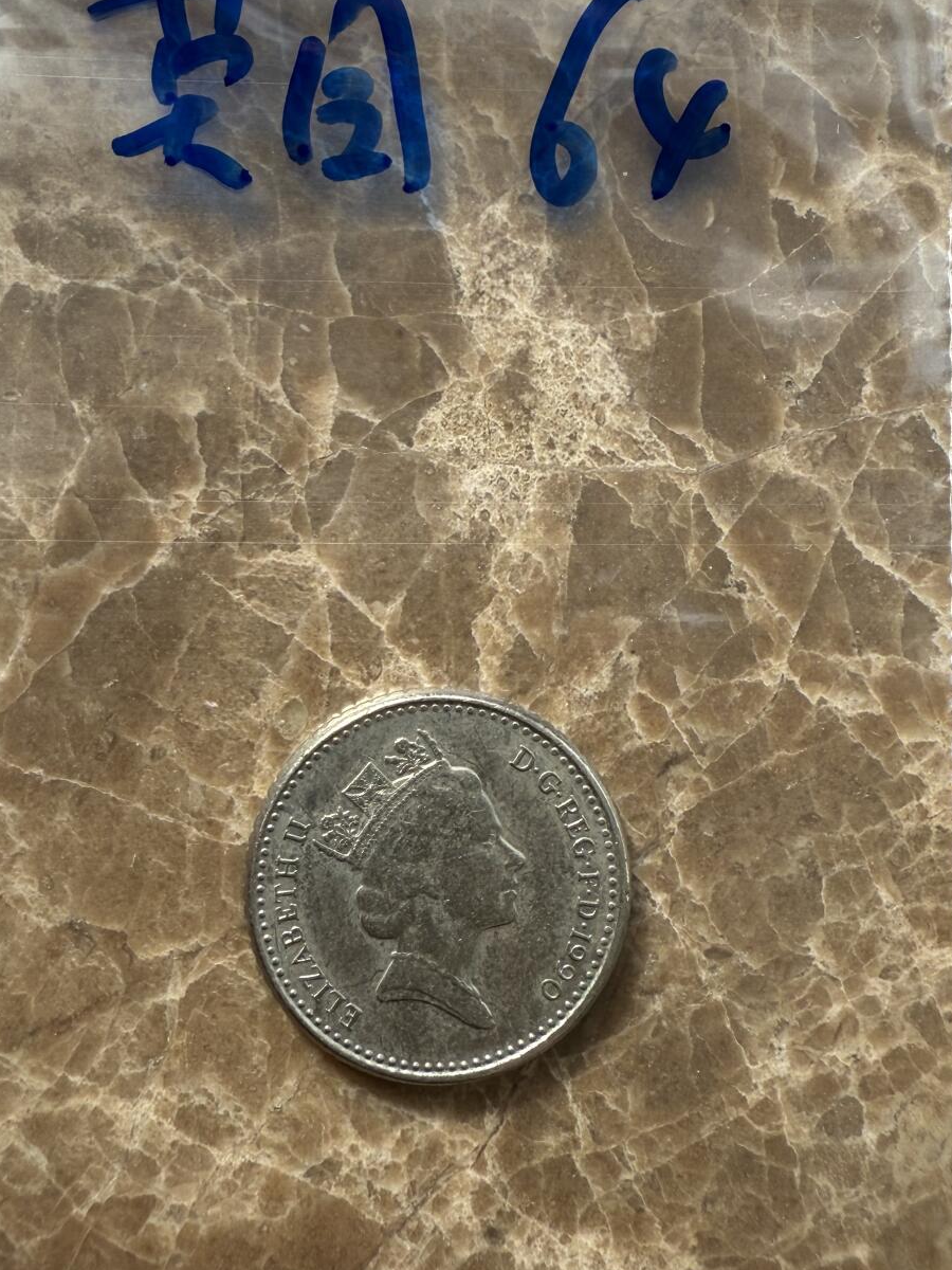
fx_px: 1320
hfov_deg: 39.6
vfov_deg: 51.1
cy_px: 523
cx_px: 438
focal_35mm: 36
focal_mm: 2.22
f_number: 2.2
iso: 40
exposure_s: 1/299
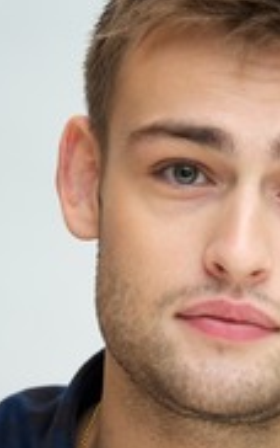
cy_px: 330
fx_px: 4900
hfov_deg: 3.3
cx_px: 219
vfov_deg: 5.2
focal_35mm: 402
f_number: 5.6
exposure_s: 1/60
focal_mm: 180
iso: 500
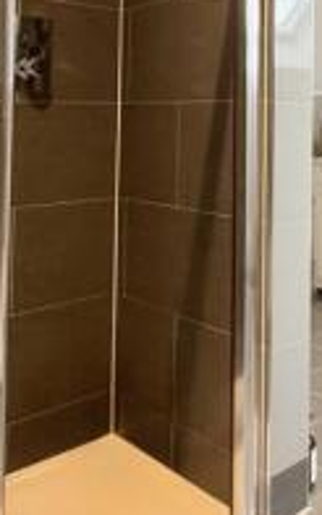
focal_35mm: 44
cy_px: 95
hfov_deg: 24.3
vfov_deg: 43.0
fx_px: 618
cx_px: 452
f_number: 2.2
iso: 250
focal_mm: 2.22
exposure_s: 1/100
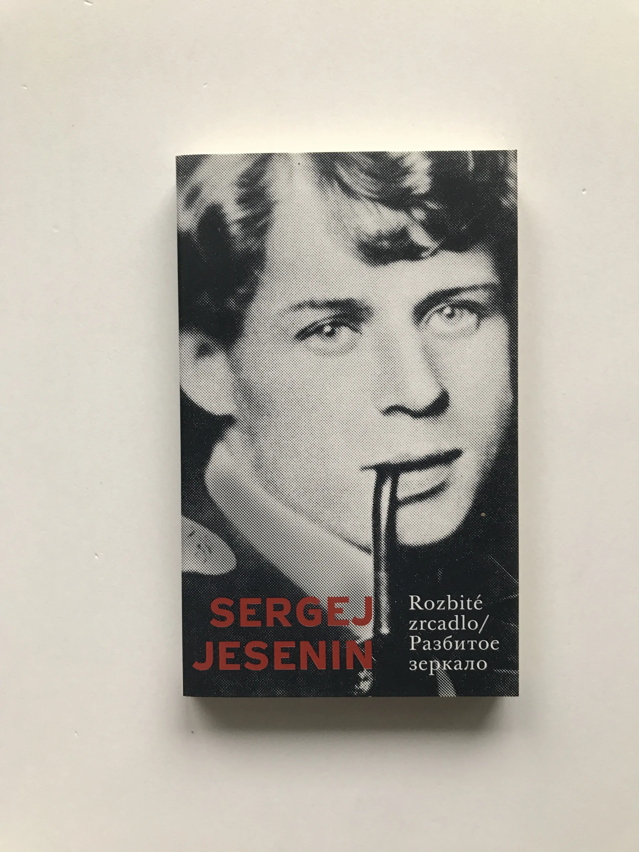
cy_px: 426
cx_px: 320
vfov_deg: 63.4
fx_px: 689
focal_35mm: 28
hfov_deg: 49.7
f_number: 1.8
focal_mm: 3.99
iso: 25
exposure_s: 1/33
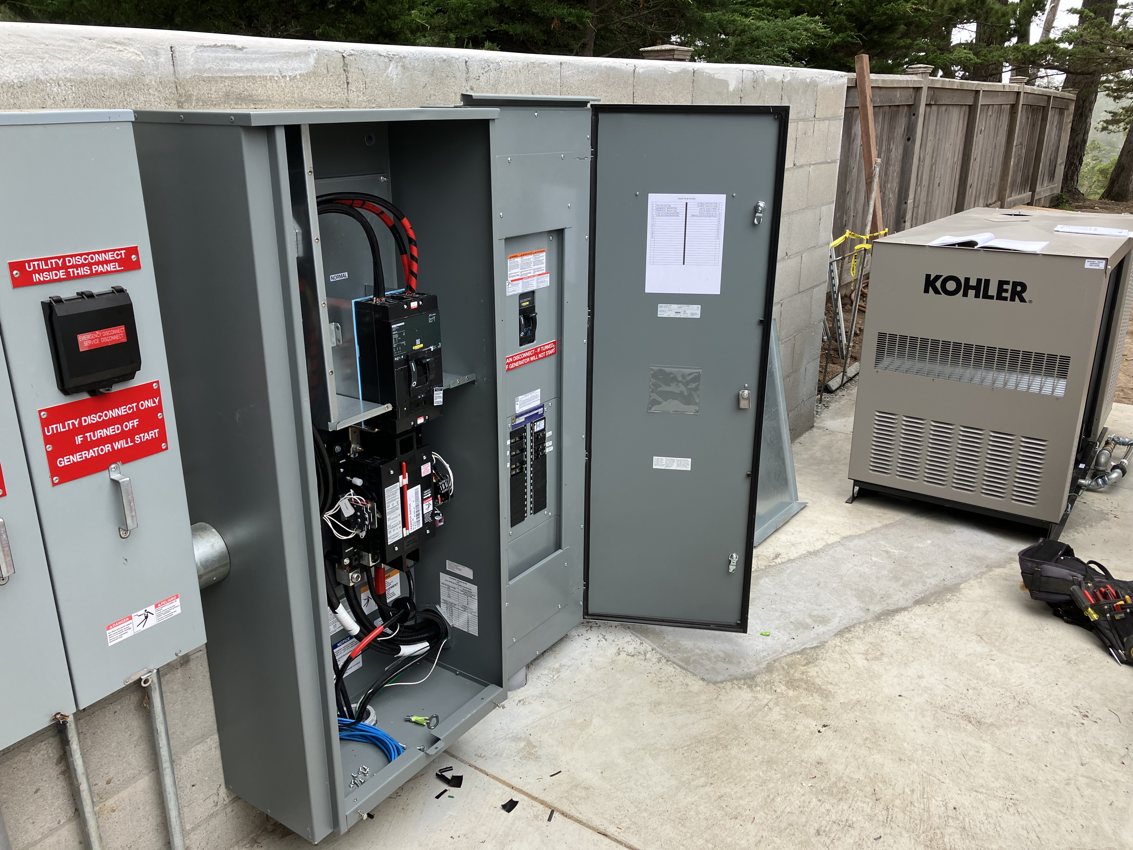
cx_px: 566
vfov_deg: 49.7
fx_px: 916
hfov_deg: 63.4
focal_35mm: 28
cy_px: 425
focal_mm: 3.99
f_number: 1.8
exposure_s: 1/121
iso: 25
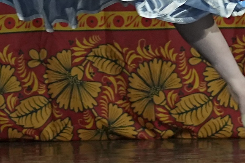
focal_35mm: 781
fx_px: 5316
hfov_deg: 2.6
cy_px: -127
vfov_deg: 1.8
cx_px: 126
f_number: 4
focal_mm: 118
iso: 2000
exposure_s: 1/400
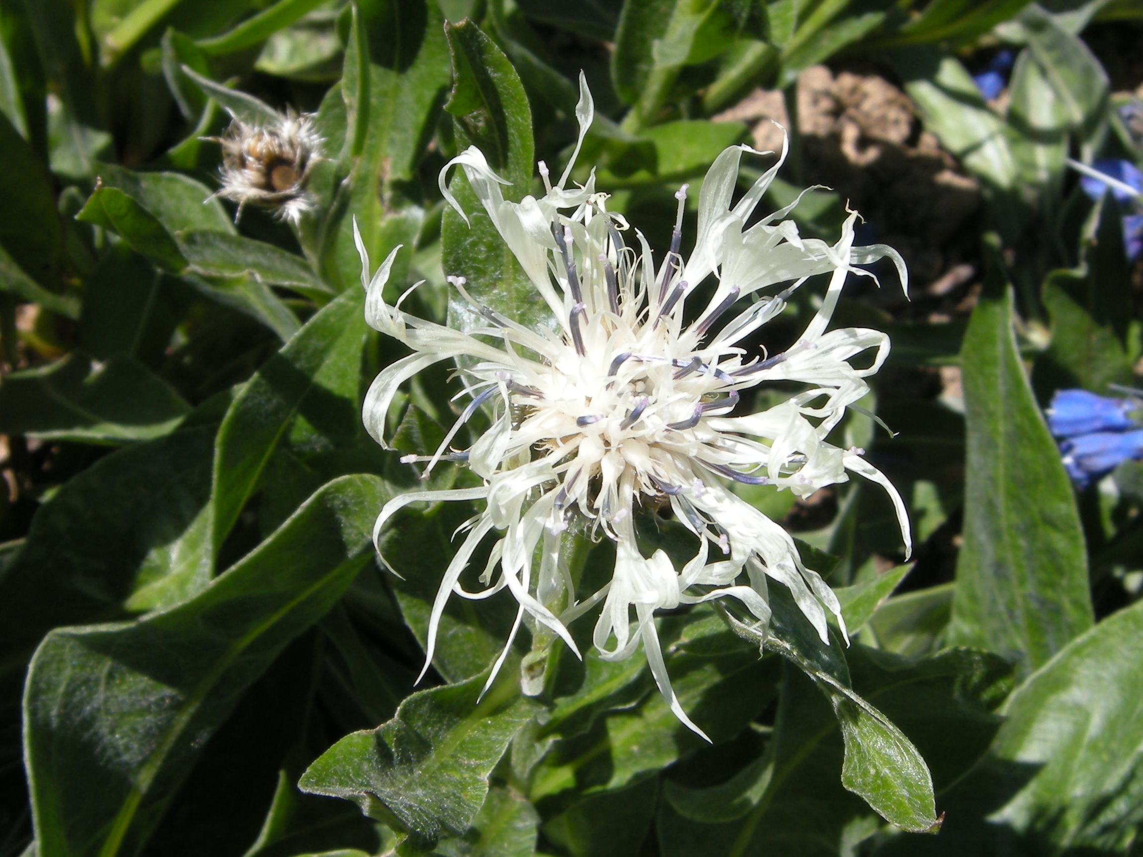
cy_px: 428
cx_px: 572
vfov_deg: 40.7
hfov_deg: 52.6
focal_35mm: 35
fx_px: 1156
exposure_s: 1/238
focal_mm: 7.5
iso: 64
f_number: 5.4
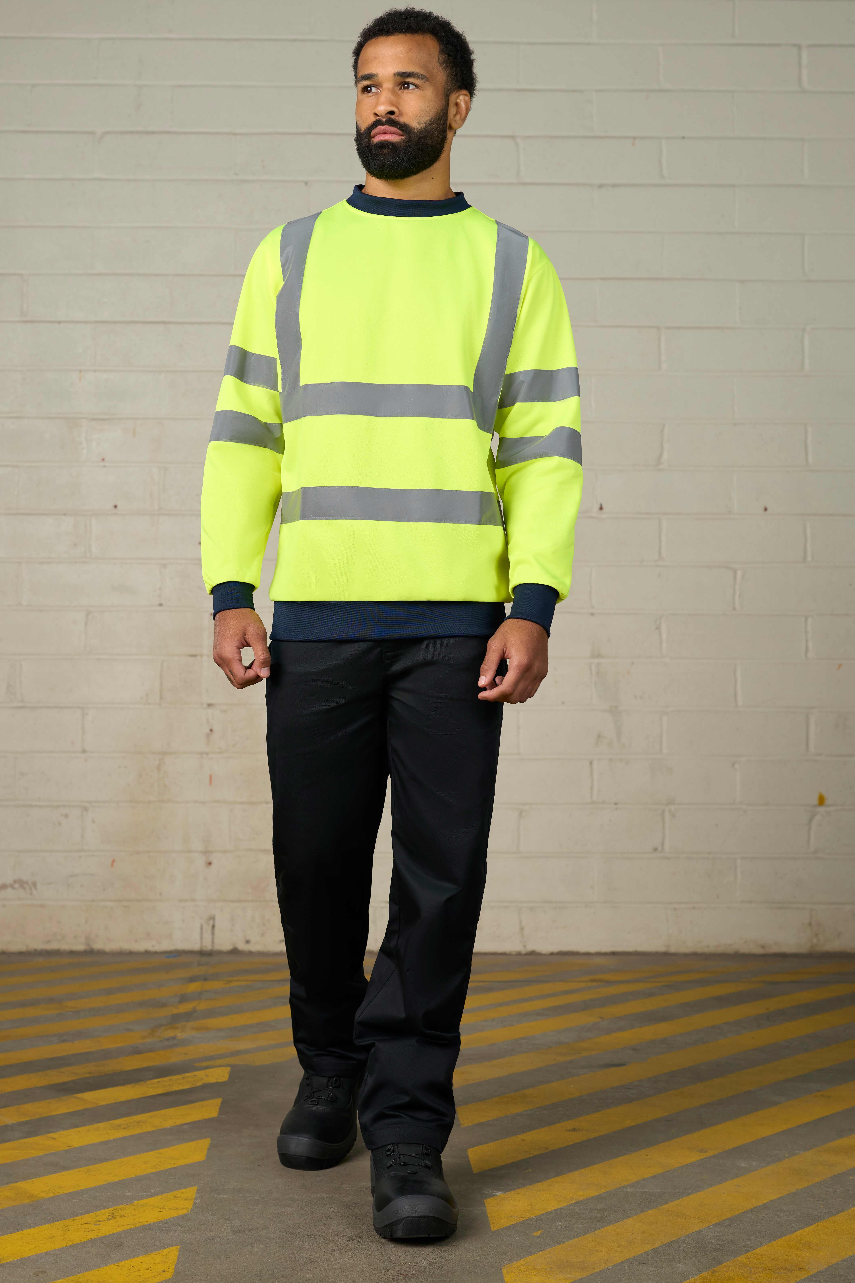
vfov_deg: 41.9
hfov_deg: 28.6
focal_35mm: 47
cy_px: 624
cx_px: 356
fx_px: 1674
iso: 400
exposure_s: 1/160
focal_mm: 35
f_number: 3.5
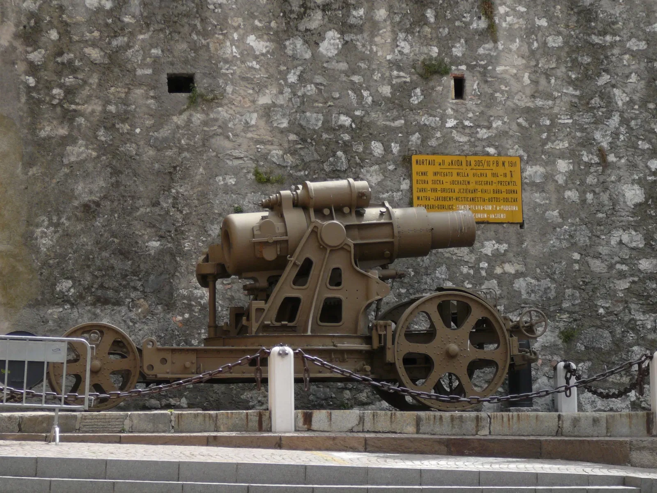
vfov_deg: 11.6
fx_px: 2429
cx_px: 328
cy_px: 246
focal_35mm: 128
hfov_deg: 15.4
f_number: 3.9
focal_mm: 19
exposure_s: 1/320
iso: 80
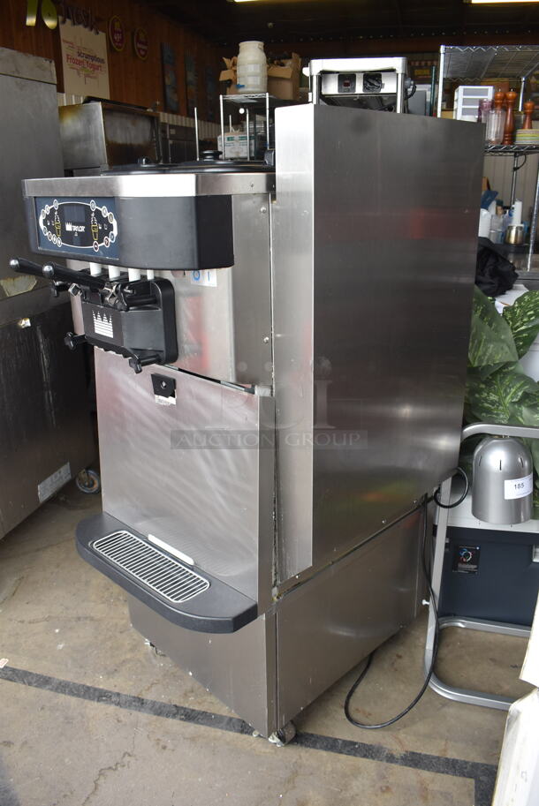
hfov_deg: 48.0
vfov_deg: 67.3
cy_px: 403
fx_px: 605
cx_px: 270
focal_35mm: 27
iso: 400
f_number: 5.6
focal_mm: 18
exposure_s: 1/125
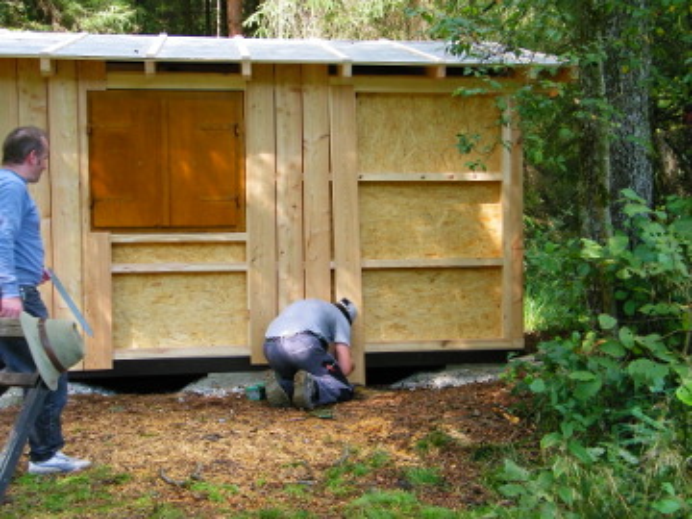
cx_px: 346
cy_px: 260
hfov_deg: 40.4
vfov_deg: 30.9
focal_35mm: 47
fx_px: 940
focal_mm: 8.3
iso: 200
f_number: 3.9
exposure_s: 1/160
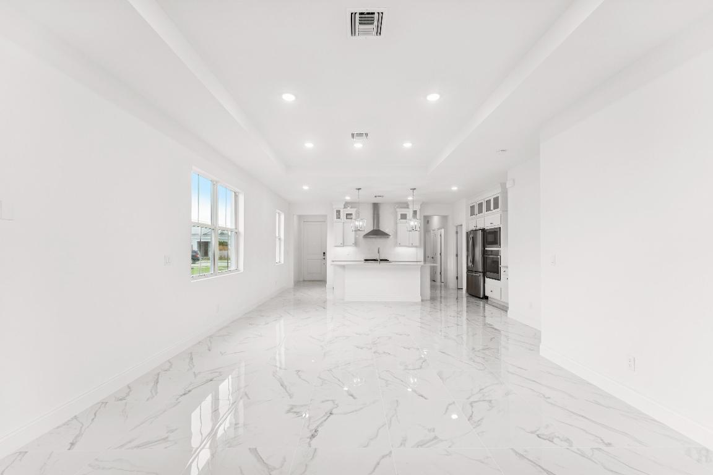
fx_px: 277
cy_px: 238
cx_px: 356
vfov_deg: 81.2
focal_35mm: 14
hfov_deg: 104.3
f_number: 8
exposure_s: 1/15
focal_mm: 14
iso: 200
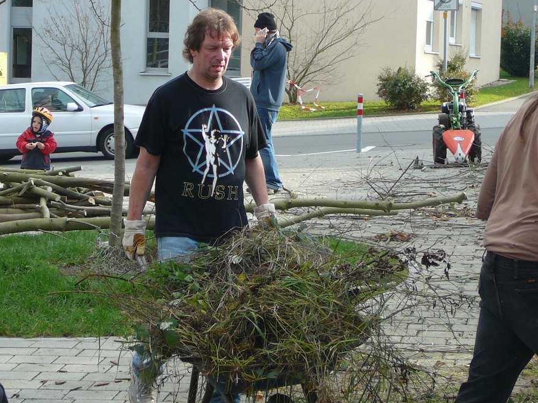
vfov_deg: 14.2
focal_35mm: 104
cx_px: 289
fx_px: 1616
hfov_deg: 18.9
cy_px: 221
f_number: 3.7
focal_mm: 10.5
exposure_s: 1/200
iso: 80
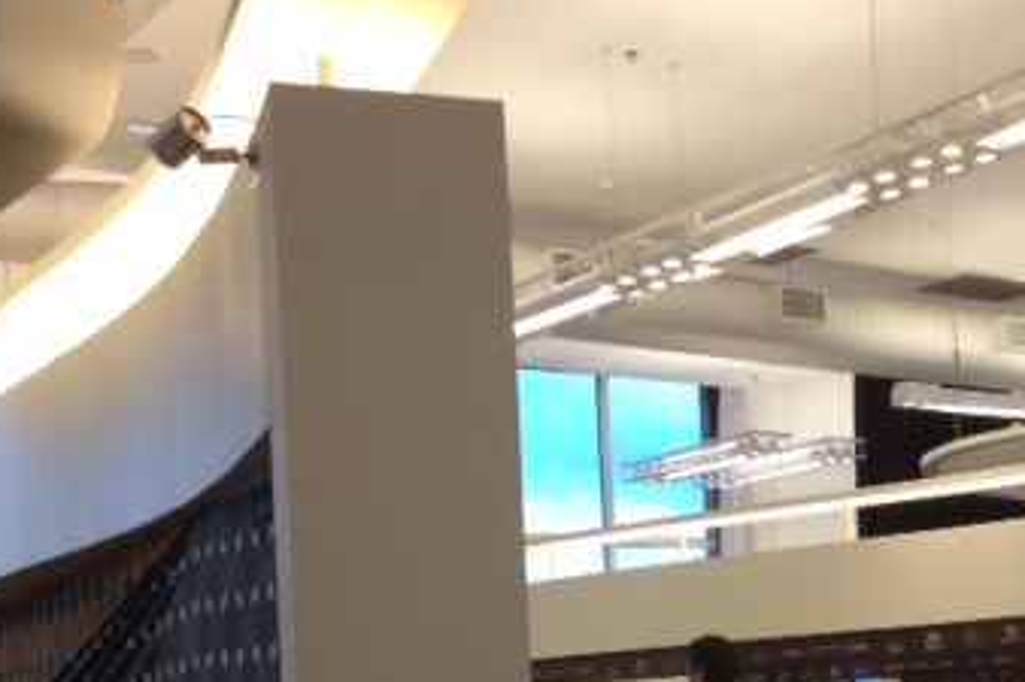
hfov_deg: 29.0
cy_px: 697
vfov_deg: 19.1
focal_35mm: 69
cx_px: 710
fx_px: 1964
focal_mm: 4.28
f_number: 2.4
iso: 64
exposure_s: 1/40
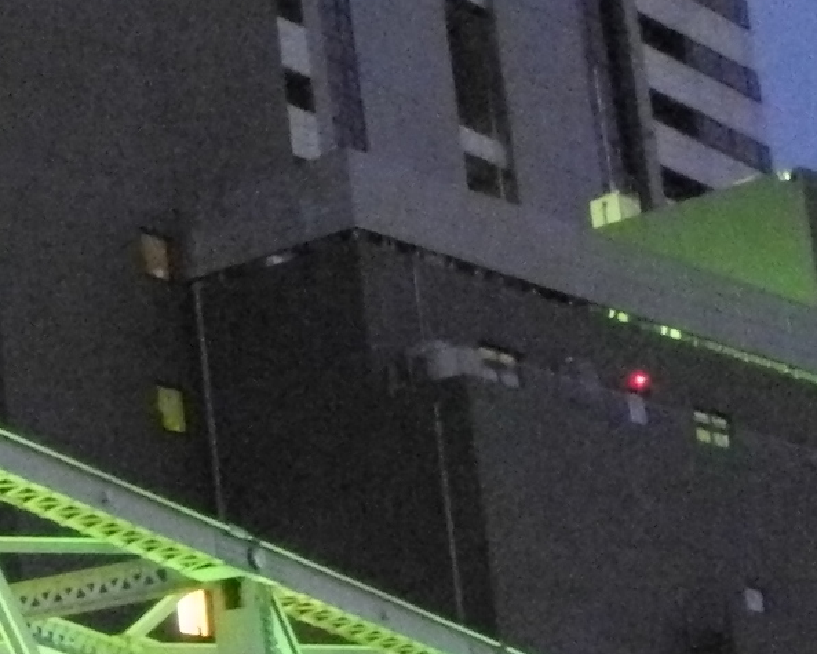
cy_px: 442
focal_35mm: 168
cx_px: -1126
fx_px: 4064
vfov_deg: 9.2
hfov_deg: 10.1
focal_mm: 6
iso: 1600
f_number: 5.6
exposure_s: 1/2
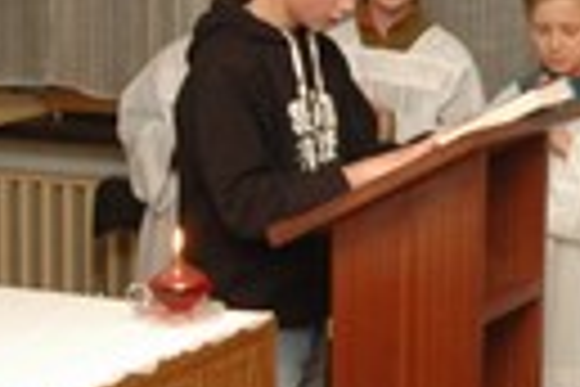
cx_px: 580
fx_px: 1878
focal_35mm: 117
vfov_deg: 11.8
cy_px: 153
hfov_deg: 17.2
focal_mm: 25
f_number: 3.8
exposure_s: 1/60
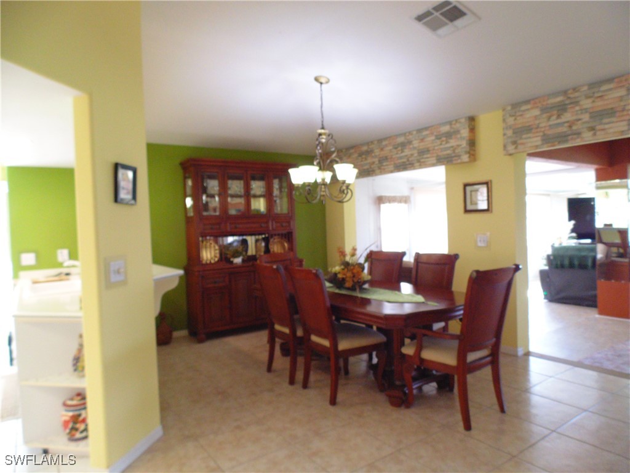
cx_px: 315
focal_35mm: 22
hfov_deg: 76.4
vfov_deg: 61.1
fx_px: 400
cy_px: 236
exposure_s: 1/30
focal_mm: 4
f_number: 3.1
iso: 250
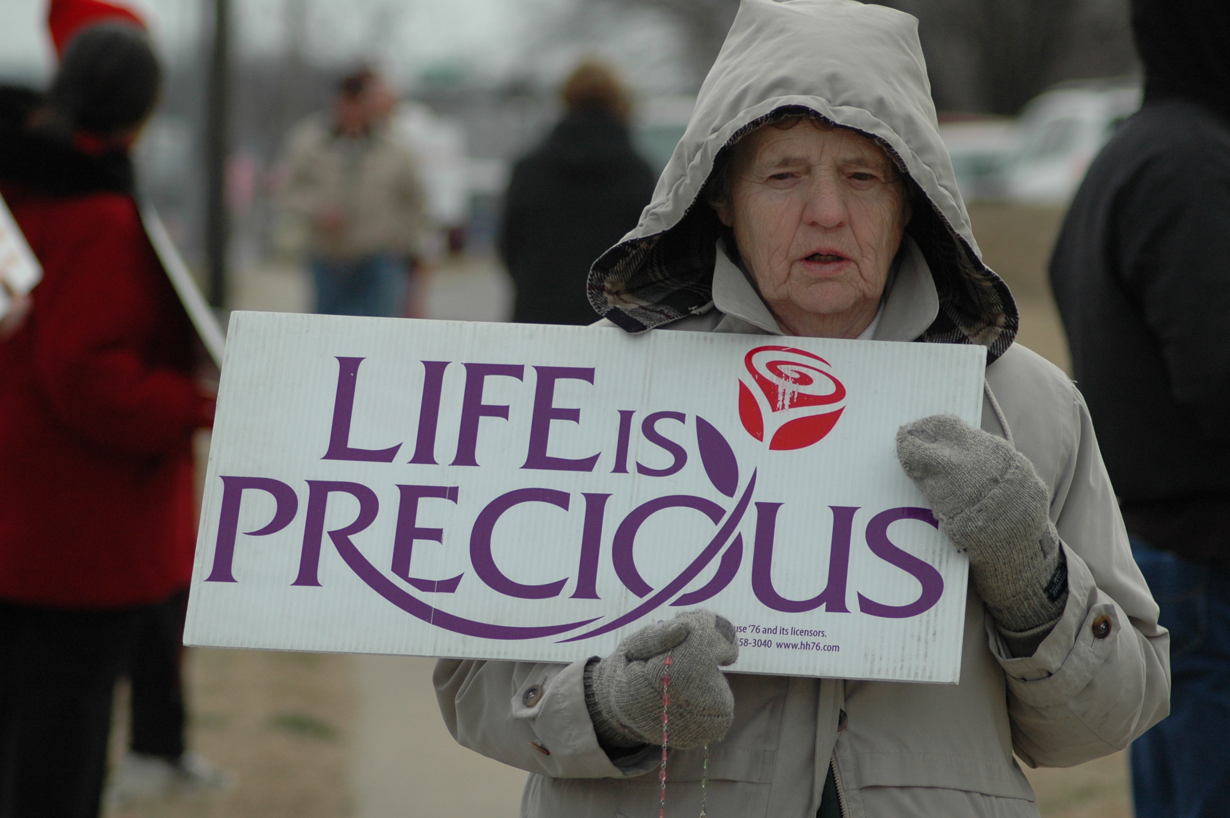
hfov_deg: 10.6
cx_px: 615
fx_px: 6657
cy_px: 409
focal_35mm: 195
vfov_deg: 7.0
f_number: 4.5
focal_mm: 130
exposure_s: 1/2000
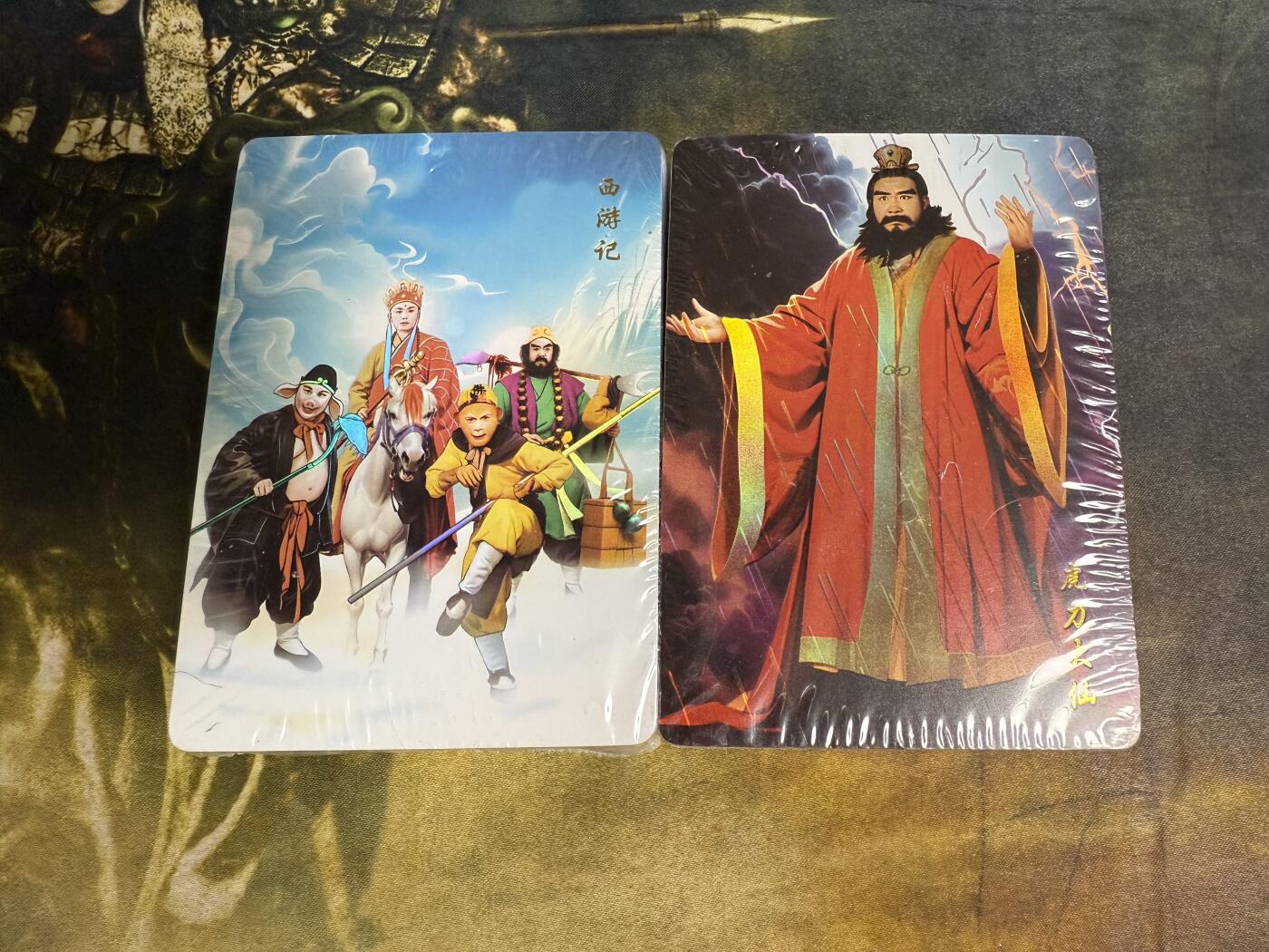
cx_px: 634
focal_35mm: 24
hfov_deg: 71.6
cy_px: 476
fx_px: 880
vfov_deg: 56.8
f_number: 2.2
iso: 320
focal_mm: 2.22
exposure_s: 1/99
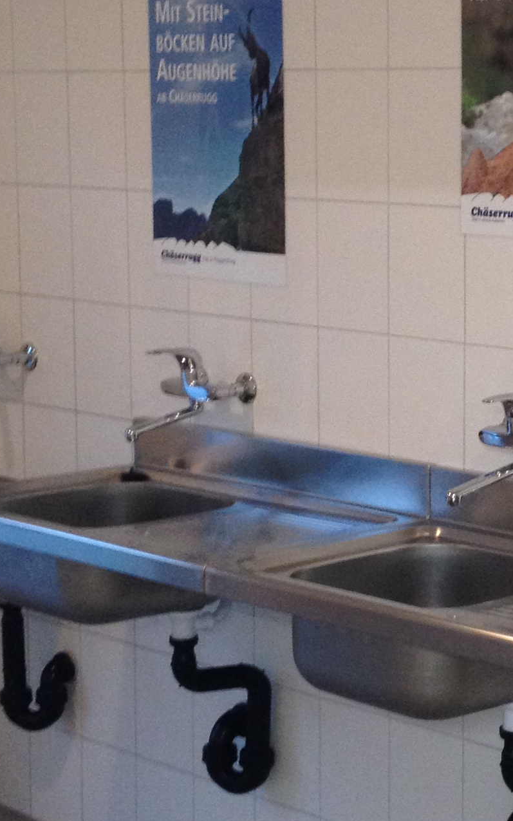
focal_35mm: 95
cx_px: 572
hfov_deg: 13.5
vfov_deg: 21.9
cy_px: 386
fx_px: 2125
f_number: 2.4
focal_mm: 4.28
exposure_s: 1/20
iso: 160
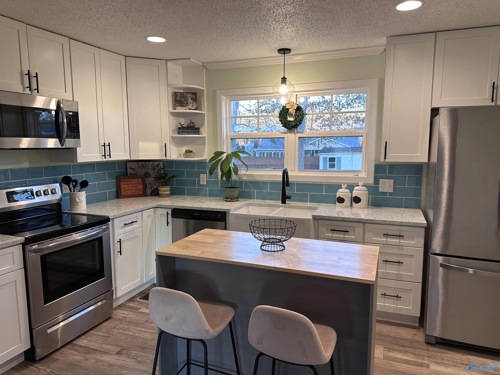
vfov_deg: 56.8
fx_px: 347
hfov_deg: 71.6
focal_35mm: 24
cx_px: 250
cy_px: 188
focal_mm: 6.86
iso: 125
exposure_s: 1/60
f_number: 1.78
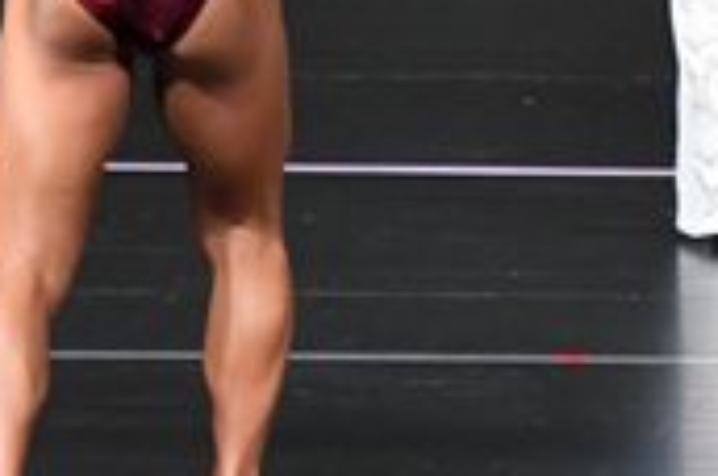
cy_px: -84
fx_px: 20226
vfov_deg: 1.3
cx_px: 1367
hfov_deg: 2.0
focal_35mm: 1016
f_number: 5.6
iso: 5000
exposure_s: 1/400
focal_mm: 150
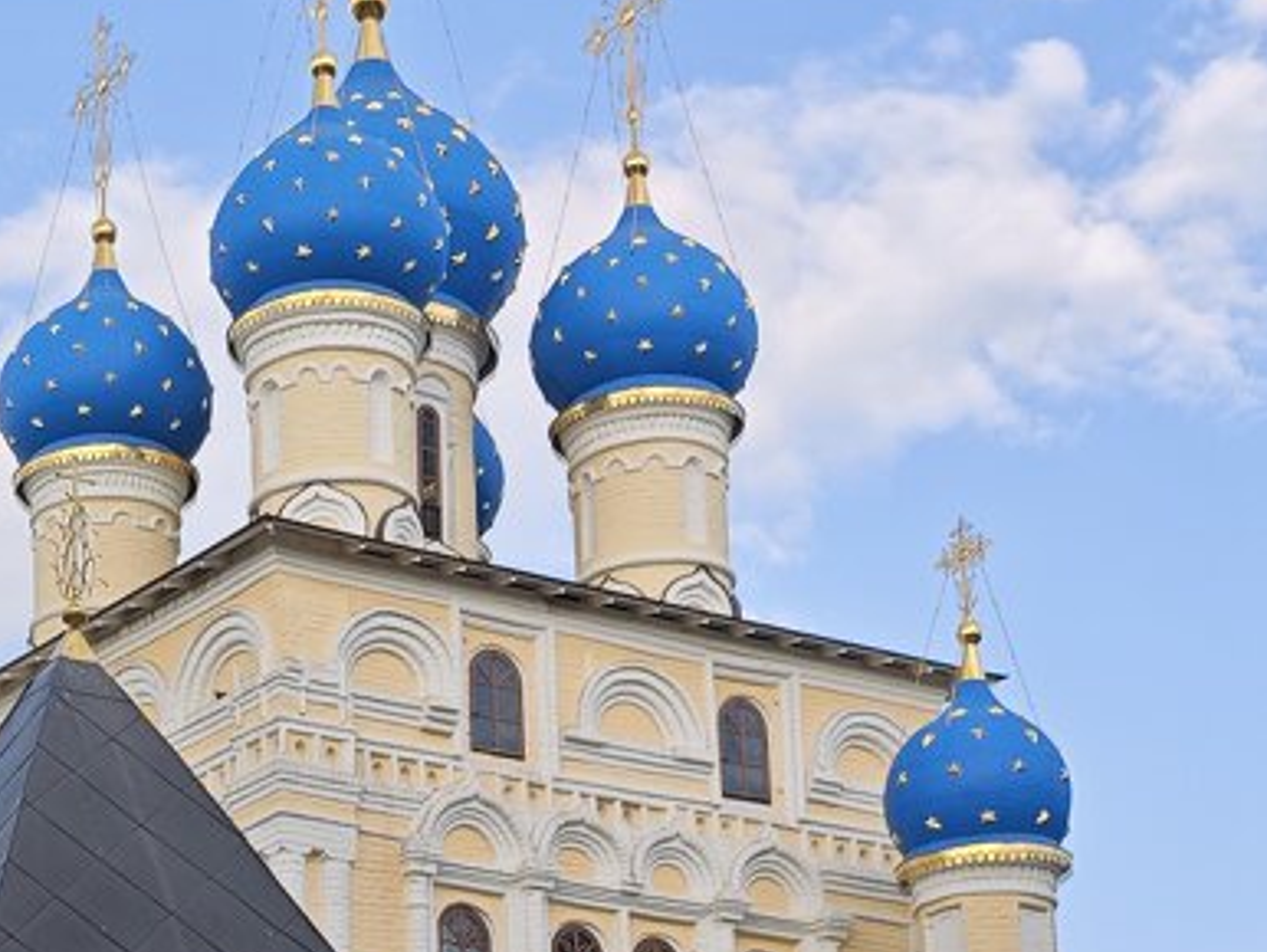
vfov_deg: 17.3
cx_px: 148
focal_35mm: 83
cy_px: 1003
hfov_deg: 23.0
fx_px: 3040
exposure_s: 1/710
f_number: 2
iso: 50
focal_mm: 8.72
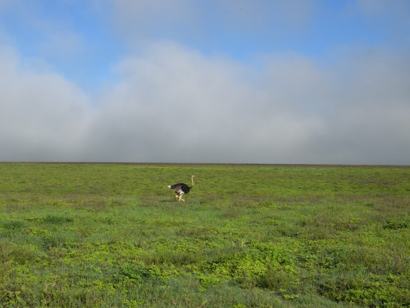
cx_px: 192
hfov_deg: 33.5
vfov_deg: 25.4
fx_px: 682
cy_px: 156
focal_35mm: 58
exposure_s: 1/400
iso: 200
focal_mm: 35
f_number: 10
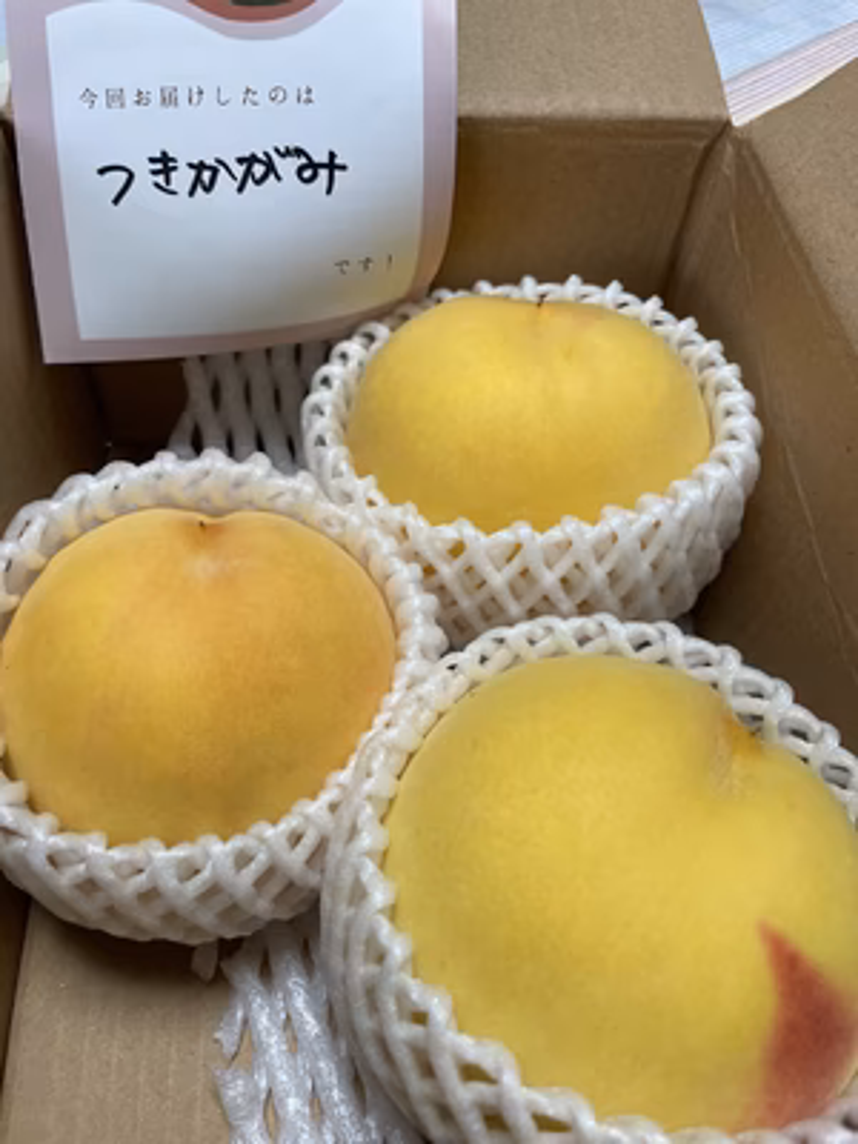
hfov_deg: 53.1
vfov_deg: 67.3
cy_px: 572
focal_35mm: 26
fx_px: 859
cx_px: 429
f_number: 1.6
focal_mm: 4.2
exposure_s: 1/100
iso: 125
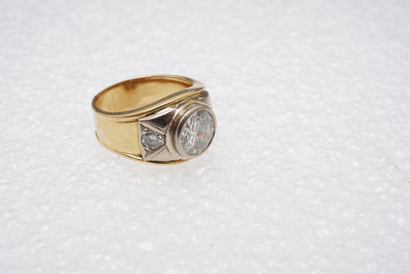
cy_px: 137
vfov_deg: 29.9
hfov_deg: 43.6
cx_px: 205
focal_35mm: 45
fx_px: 513
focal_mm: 30
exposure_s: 1/125
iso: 500
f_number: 22
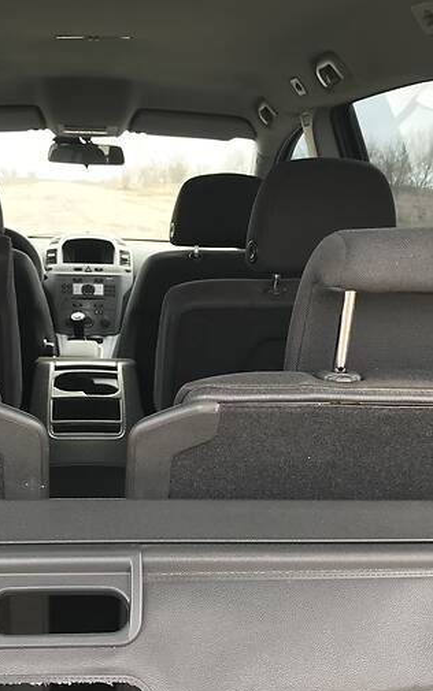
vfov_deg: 42.6
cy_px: 364
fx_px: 887
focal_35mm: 47
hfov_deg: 27.2
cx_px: 126
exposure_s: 1/90
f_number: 1.8
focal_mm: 4
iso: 20
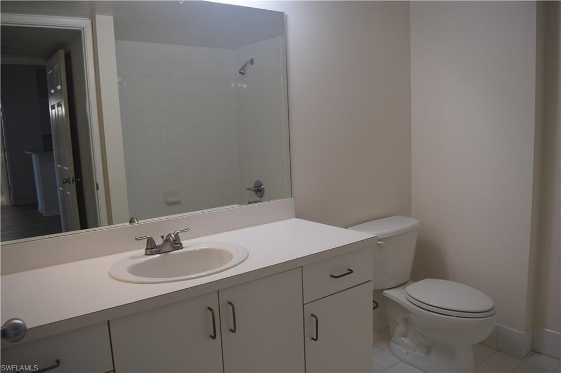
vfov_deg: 47.9
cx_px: 280
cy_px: 186
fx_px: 421
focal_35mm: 27
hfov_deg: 67.4
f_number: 5
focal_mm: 18
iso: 400
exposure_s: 1/100
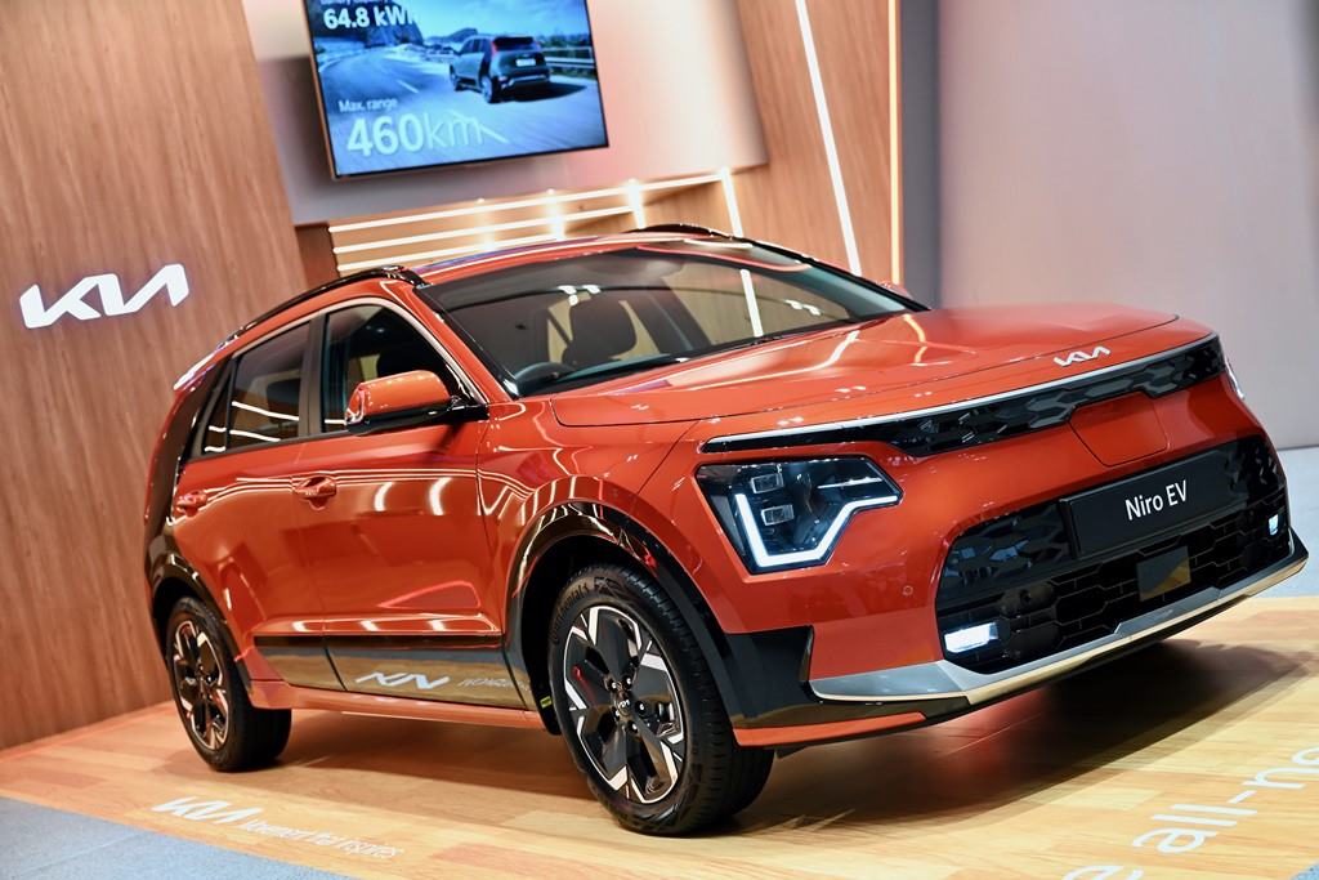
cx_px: 660
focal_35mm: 44
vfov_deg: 30.5
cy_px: 440
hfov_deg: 44.5
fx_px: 1612
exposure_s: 1/250
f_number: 2.8
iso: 1000
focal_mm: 44
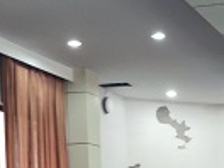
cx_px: 243
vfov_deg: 12.9
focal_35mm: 109
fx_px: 705
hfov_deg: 17.5
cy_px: 244
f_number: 1.69
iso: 526
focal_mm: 6.72
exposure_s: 1/50
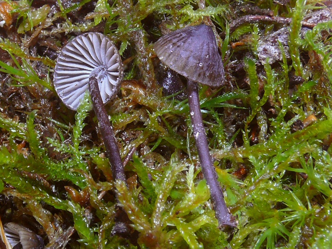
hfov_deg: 24.7
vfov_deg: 18.6
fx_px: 757
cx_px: 166
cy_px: 124
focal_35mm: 79
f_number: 11
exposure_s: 1
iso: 100
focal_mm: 16.8
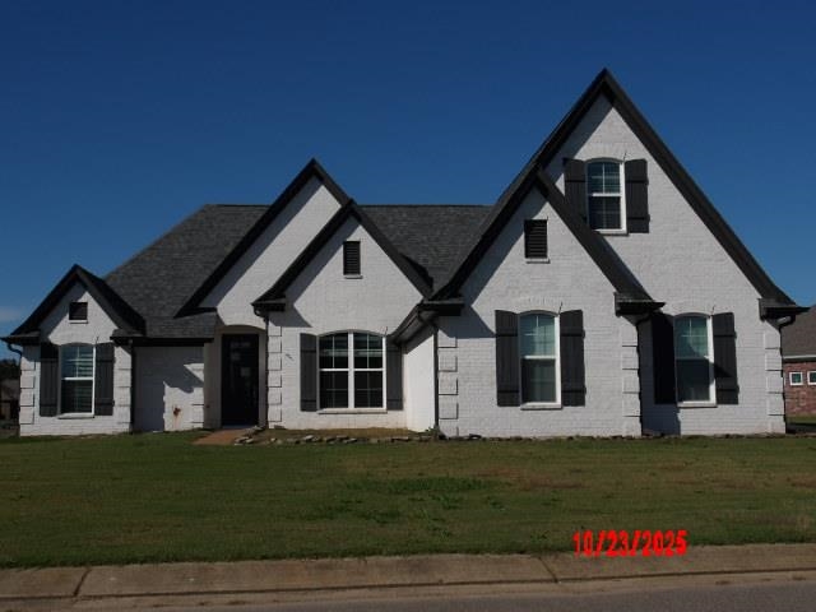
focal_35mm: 42
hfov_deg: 44.8
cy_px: 306
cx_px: 408
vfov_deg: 34.3
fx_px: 990
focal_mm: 7.6
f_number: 13.1
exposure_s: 1/243
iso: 100
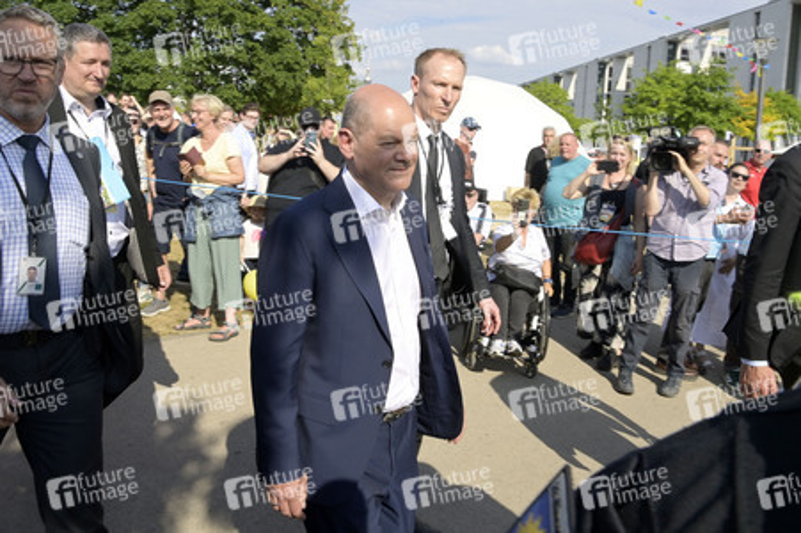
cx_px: 400
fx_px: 534
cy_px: 266
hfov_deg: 73.8
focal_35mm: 24
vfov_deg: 53.1
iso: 500
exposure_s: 1/250
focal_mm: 24
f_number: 16
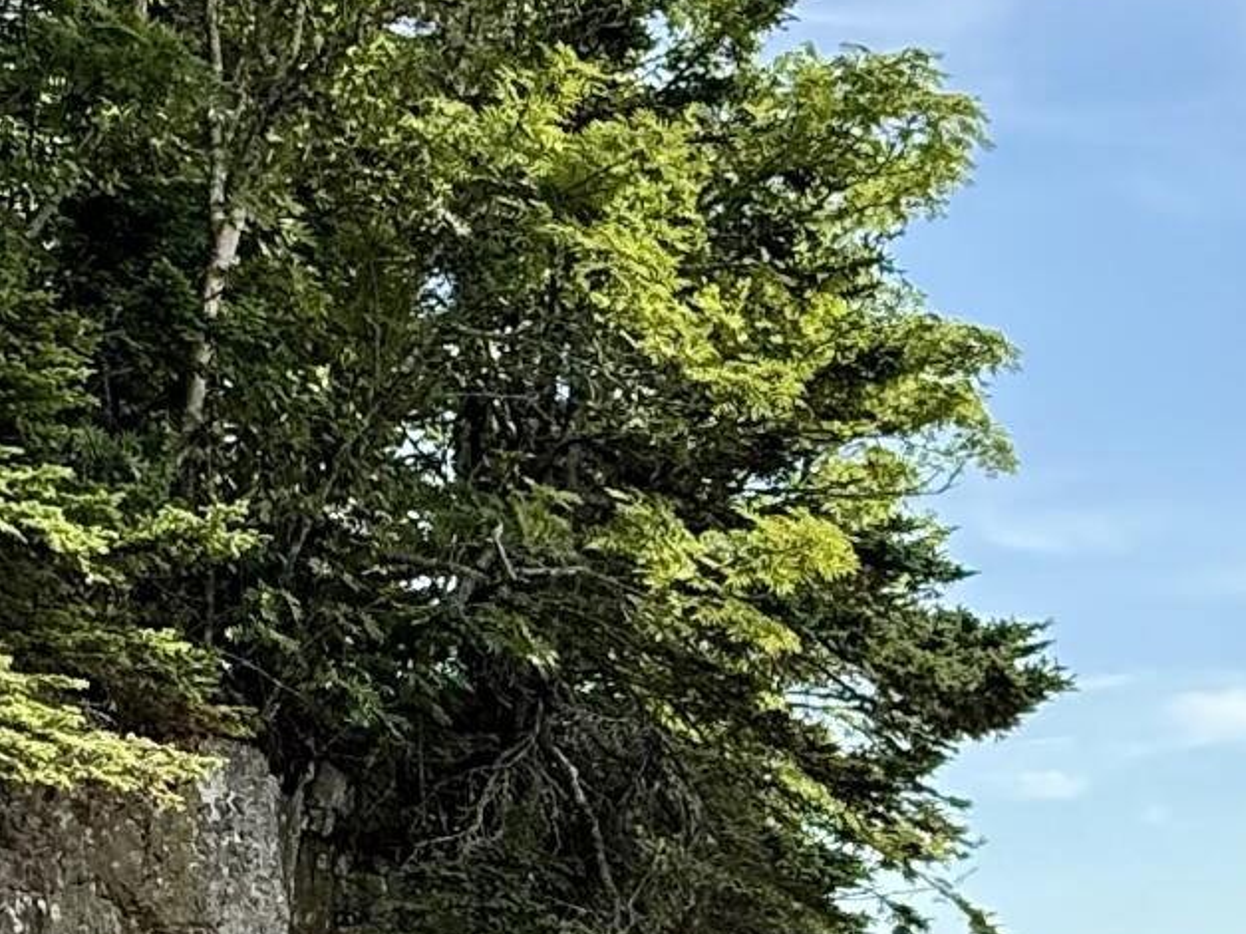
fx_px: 2411
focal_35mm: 67
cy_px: 843
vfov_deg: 21.4
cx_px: 338
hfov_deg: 28.6
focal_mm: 2.22
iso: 64
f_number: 2.2
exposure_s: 1/1464
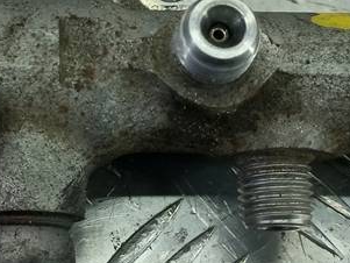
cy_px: 36
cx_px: 115
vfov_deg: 17.2
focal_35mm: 85
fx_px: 860
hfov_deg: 22.9
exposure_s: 1/50
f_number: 1.8
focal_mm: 4.6
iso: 40
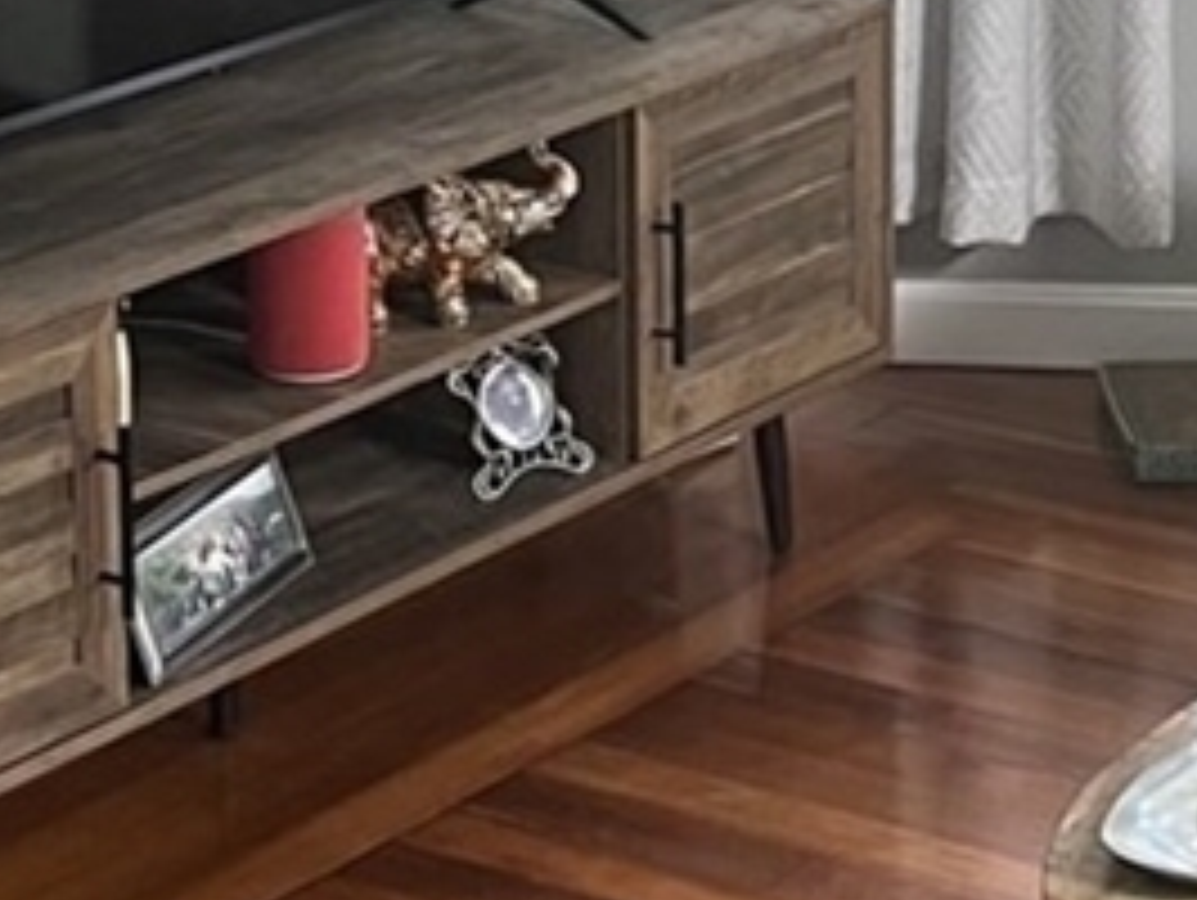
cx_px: 526
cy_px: -630
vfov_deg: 13.5
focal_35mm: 100
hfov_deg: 19.6
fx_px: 3461
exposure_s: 1/83
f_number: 1.5
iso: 125
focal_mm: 5.7
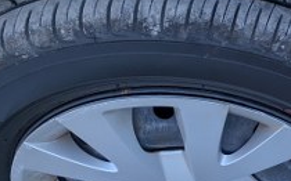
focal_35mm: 101
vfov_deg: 12.9
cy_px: 48
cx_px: 317
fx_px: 801
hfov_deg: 19.7
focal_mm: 5.43
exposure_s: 1/587
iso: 61
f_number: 1.89
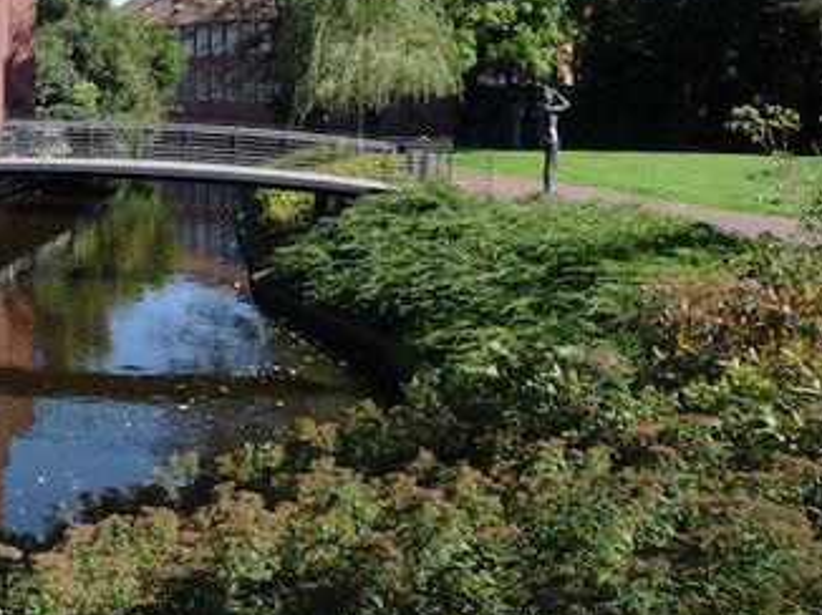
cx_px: 33
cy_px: 124
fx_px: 1305
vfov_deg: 26.1
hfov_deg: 32.6
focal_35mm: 55
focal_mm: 4.7
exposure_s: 1/500
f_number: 3.3
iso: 100
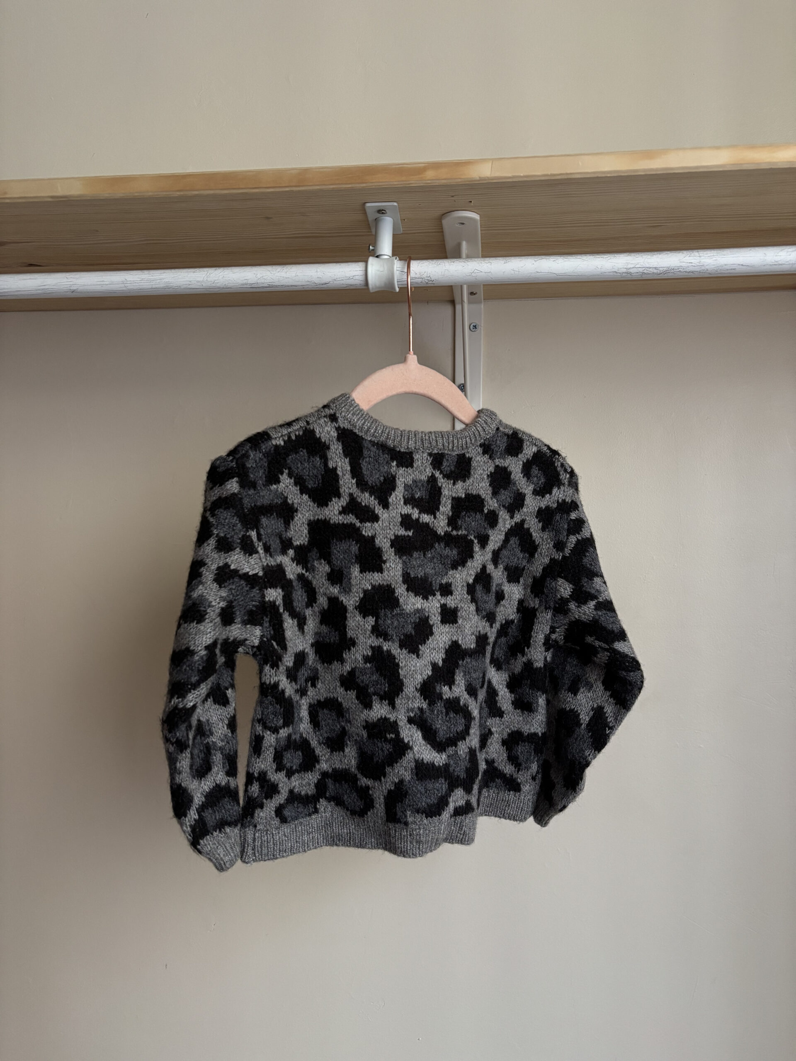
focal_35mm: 26
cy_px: 530
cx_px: 398
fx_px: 797
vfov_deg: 67.3
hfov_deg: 53.1
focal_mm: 5.96
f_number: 1.6
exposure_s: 1/60
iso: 200
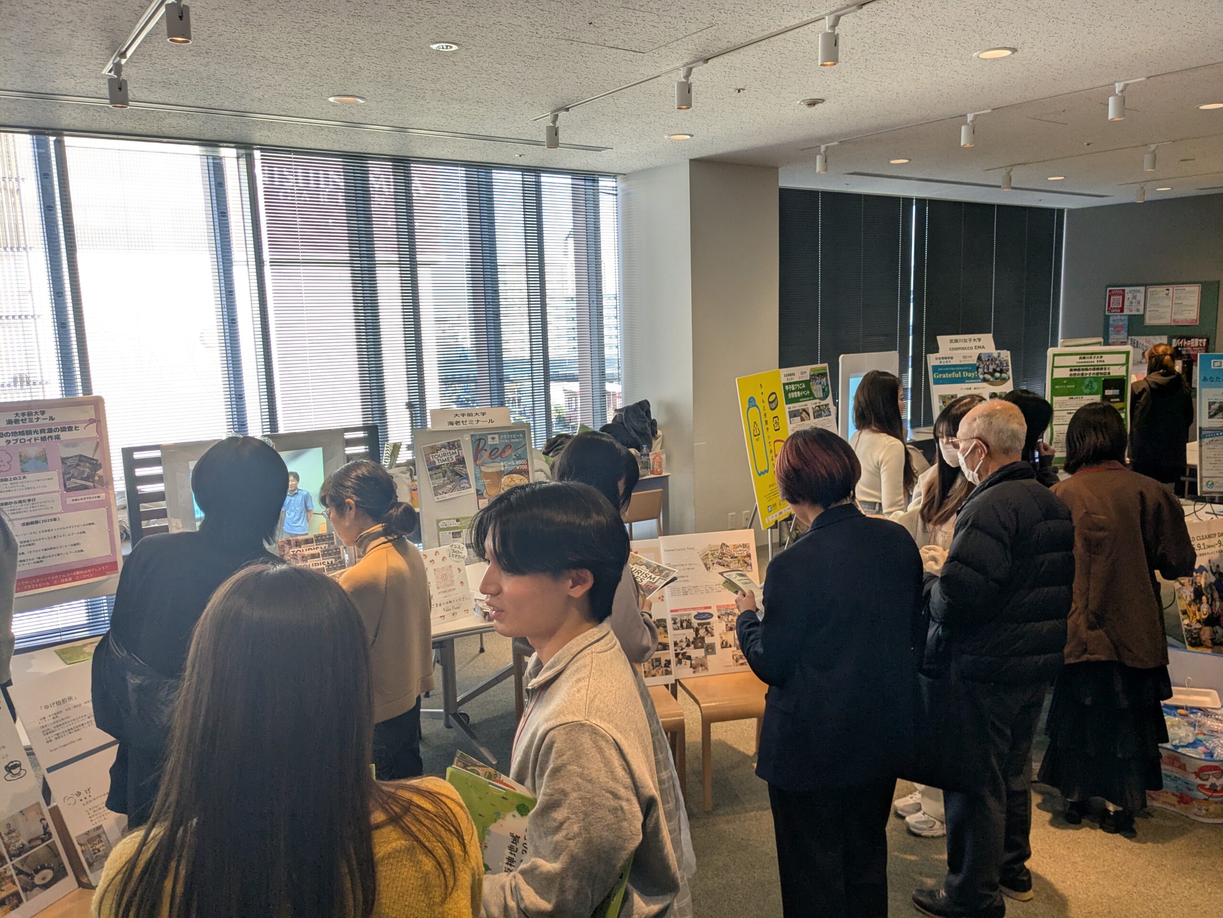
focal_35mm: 27
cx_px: 612
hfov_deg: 65.3
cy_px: 459
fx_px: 954
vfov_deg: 51.4
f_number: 1.73
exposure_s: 1/120
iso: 49
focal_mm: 4.38
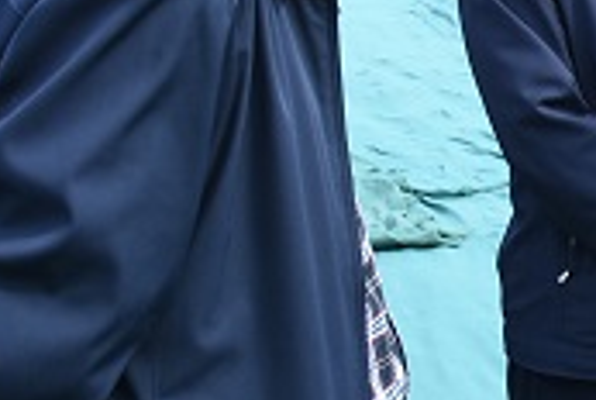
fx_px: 1725
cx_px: 837
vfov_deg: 12.8
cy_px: -109
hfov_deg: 17.9
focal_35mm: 104
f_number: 5.6
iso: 100
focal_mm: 20
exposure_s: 1/200
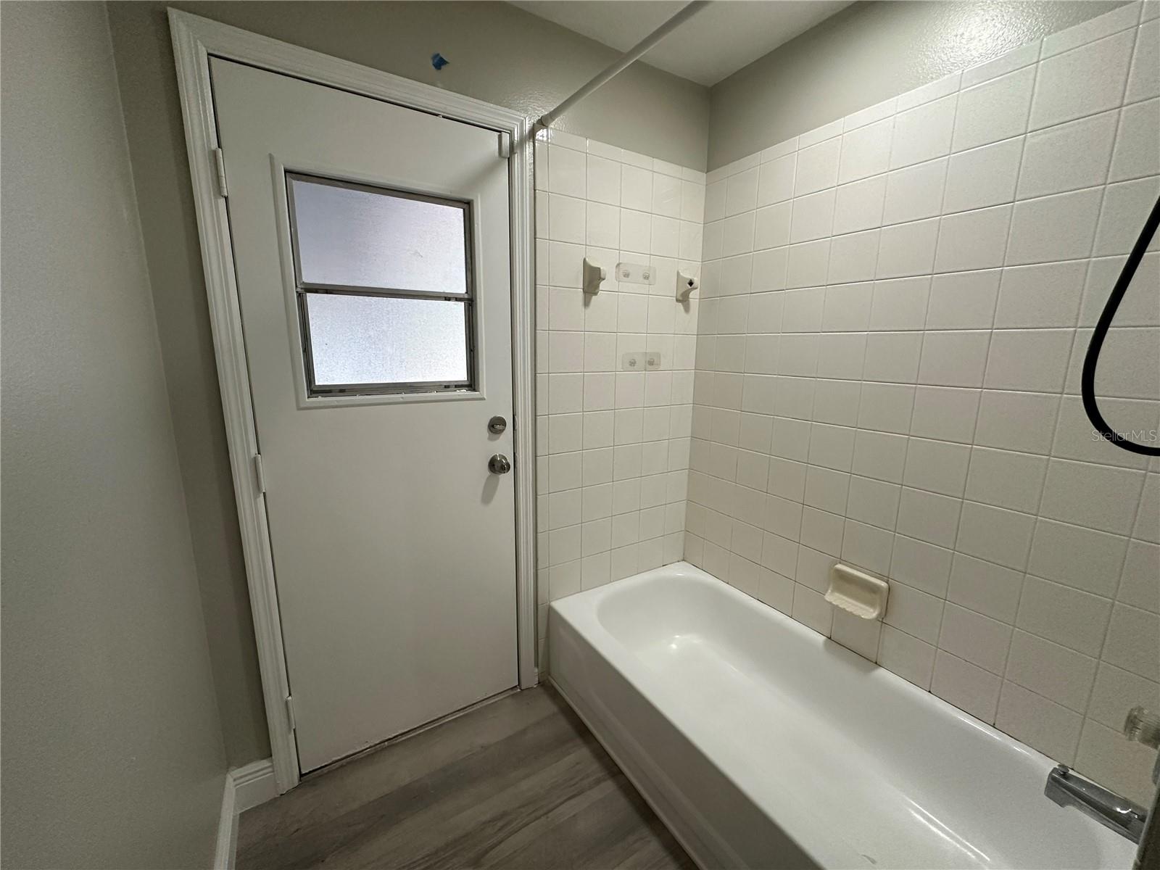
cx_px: 580
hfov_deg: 102.1
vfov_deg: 85.7
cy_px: 435
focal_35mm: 14
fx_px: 469
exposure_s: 1/120
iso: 320
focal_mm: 2.22
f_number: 2.2
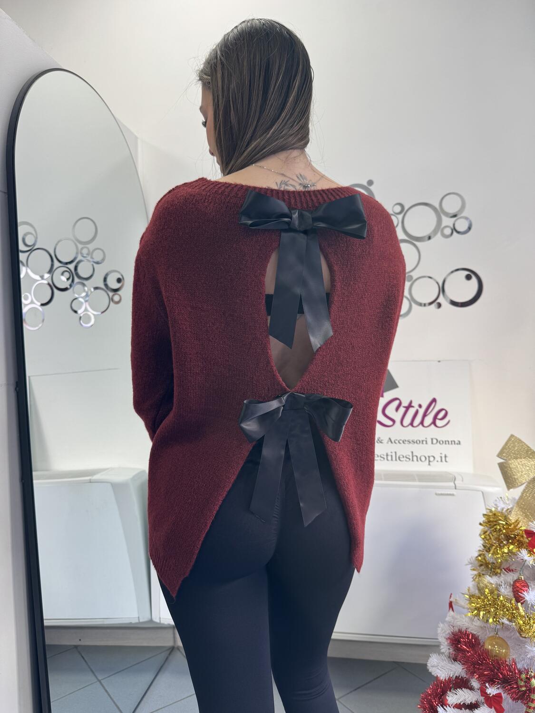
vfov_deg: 71.6
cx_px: 268
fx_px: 495
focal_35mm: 24
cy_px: 356
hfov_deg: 56.8
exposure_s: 1/100
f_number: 1.78
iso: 64
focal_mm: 6.76
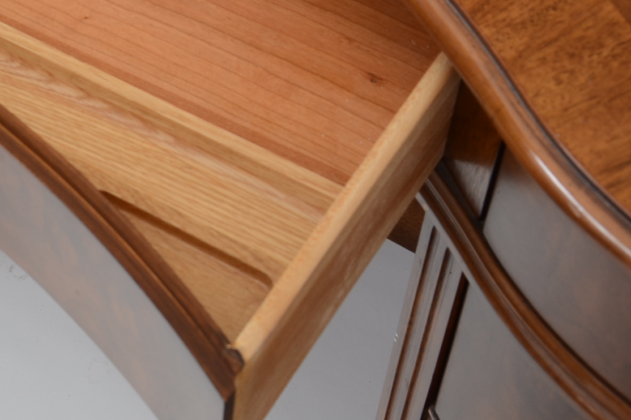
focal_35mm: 106
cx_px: -33
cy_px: 31
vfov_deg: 12.8
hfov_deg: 18.7
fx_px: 1857
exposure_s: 1/100
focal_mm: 32
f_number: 6.3
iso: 200
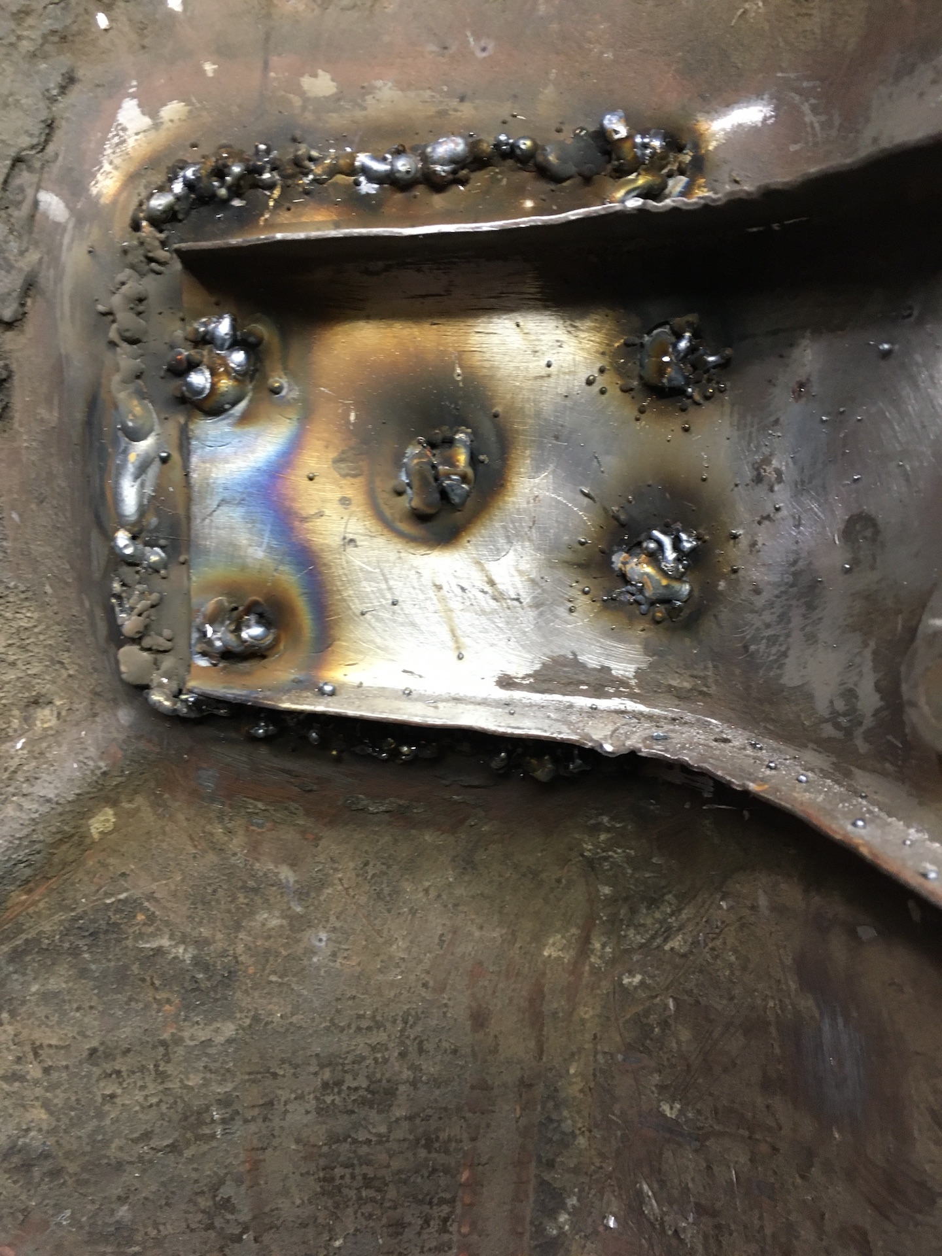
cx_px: 471
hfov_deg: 48.2
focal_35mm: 29
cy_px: 628
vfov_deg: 61.7
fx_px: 1052
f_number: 2.2
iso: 160
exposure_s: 1/33
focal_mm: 4.15
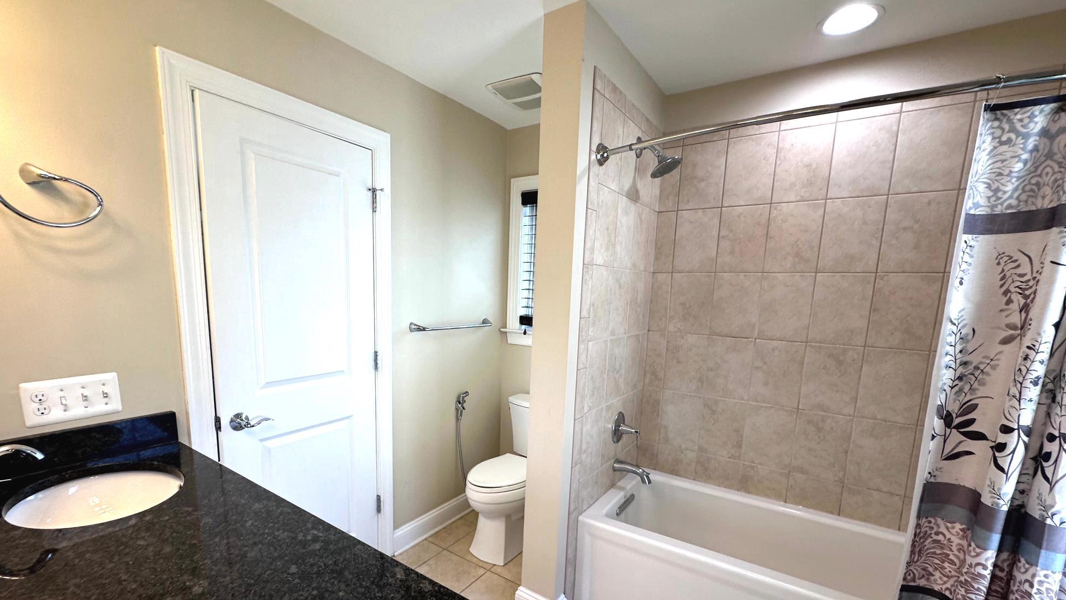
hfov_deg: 99.3
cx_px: 511
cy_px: 361
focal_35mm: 16
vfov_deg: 66.4
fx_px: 452
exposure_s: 1/120
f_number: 2.2
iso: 64
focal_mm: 2.22
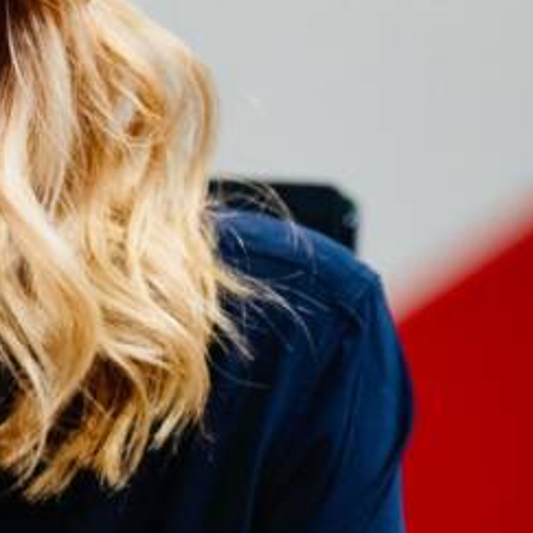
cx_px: -132
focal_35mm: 654
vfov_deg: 2.7
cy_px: 99
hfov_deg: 2.7
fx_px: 11393
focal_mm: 104
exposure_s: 1/320
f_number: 2
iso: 500
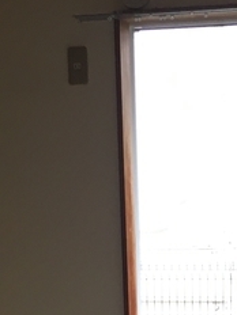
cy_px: 580
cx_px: 191
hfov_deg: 11.5
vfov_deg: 13.7
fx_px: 1168
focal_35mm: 128
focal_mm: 4.15
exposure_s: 1/30
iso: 64
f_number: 2.2
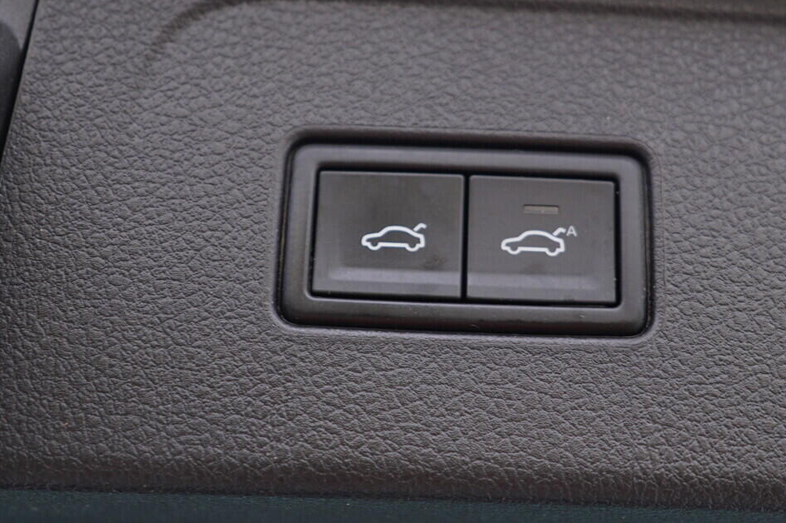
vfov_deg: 24.6
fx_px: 1200
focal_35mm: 55
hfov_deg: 36.2
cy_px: 244
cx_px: 425
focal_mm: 24
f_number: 2.8
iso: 125
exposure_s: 1/40
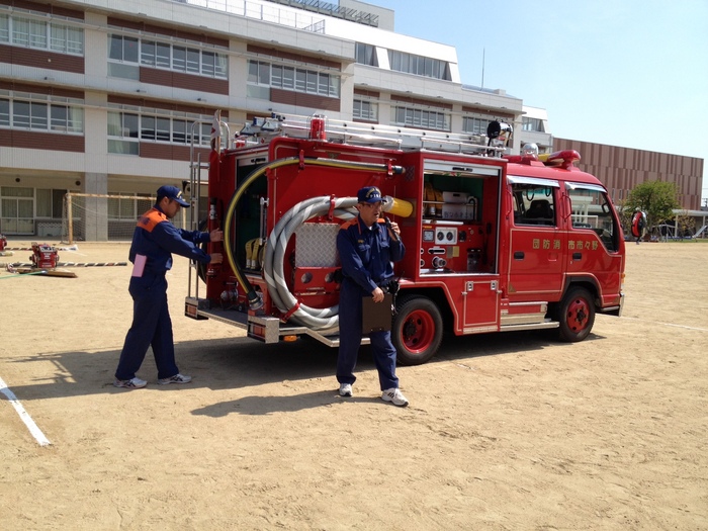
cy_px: 266
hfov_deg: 52.6
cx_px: 354
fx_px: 716
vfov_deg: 40.7
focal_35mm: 35
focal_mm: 4.28
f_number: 2.4
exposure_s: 1/1577
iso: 64
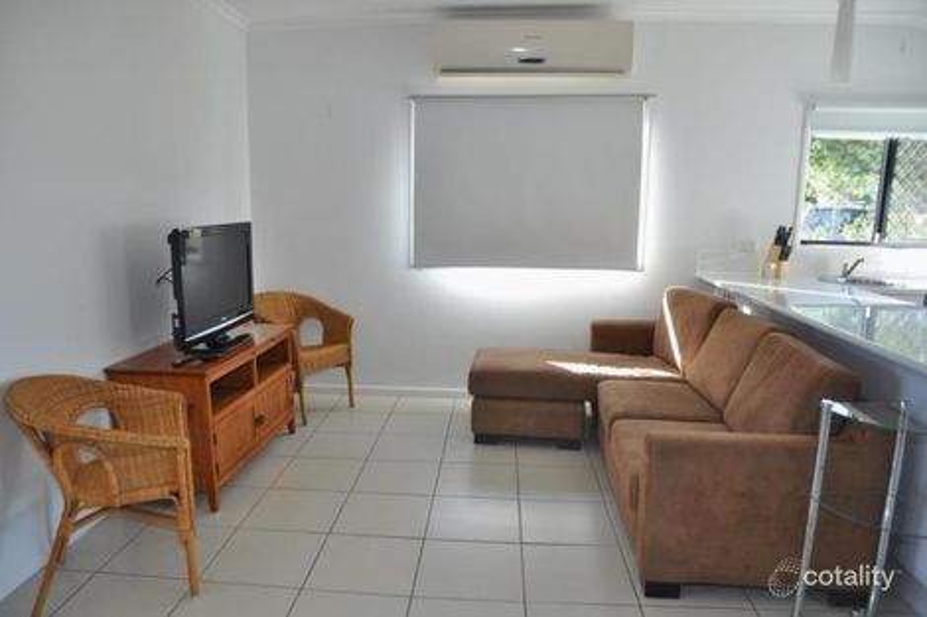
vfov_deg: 53.1
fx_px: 618
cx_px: 464
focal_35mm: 24
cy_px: 308
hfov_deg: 73.8
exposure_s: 1/80
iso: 400
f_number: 4.5
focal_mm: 16
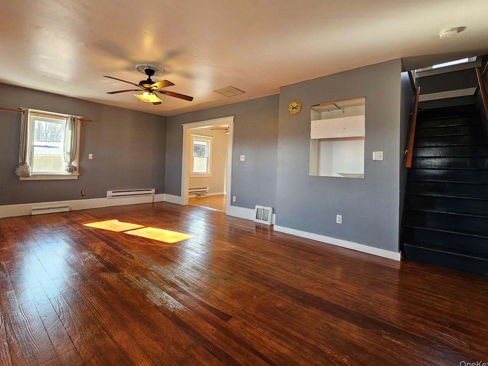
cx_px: 234
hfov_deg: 98.1
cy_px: 160
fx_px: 211
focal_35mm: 15
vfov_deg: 81.4
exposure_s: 1/60
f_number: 2.2
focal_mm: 2.2
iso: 100
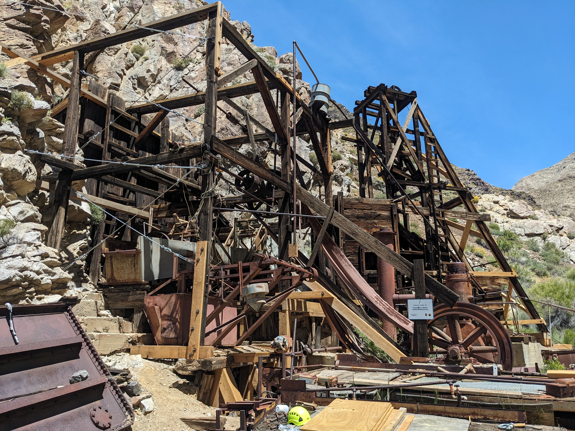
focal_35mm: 27
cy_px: 216
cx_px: 288
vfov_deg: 51.4
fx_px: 448
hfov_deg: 65.3
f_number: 1.73
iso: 62
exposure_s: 1/3906
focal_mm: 4.38
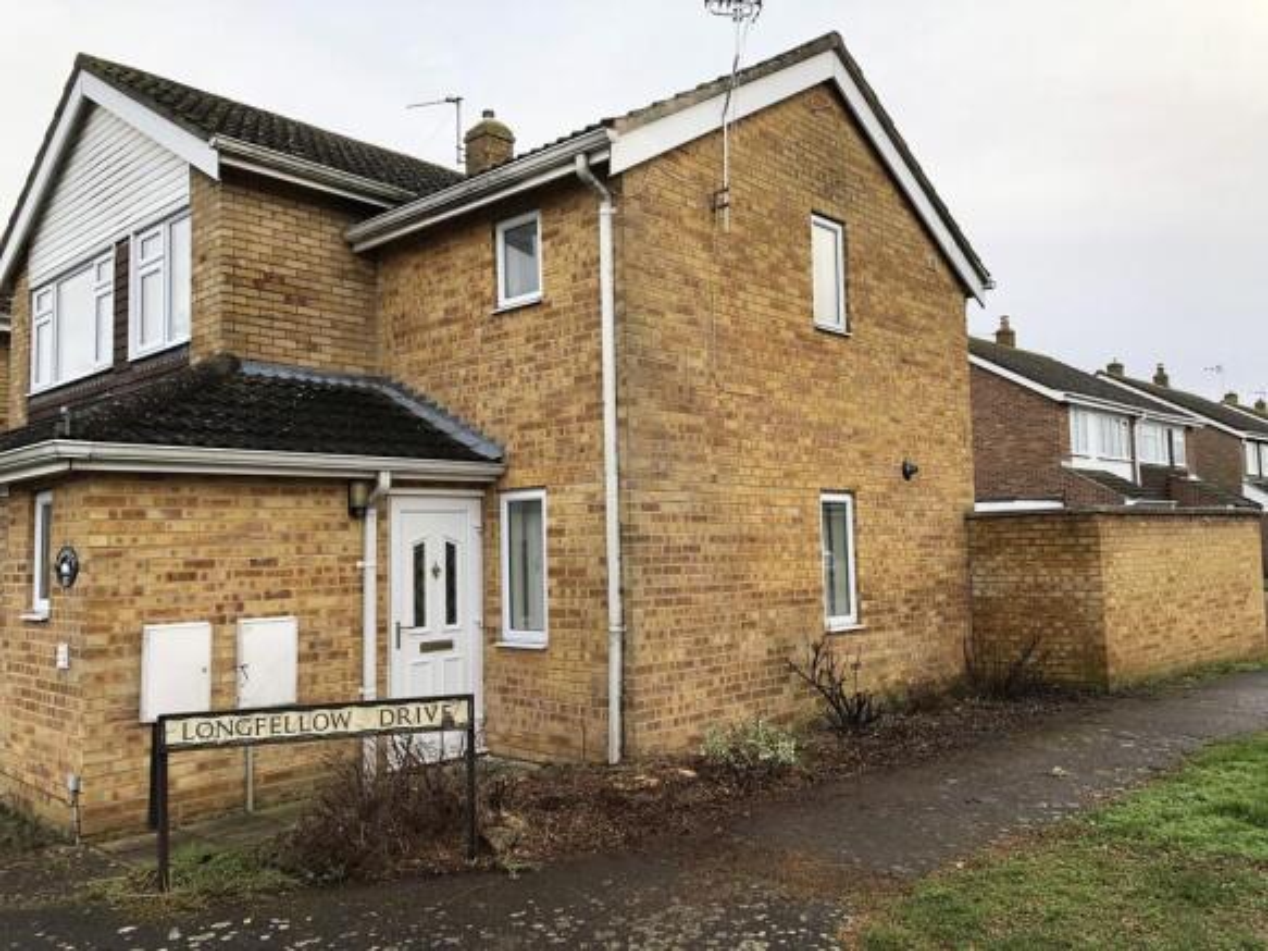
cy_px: 476
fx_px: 1025
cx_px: 634
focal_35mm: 28
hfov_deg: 63.5
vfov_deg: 49.7
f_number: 1.8
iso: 20
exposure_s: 1/314
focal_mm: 4
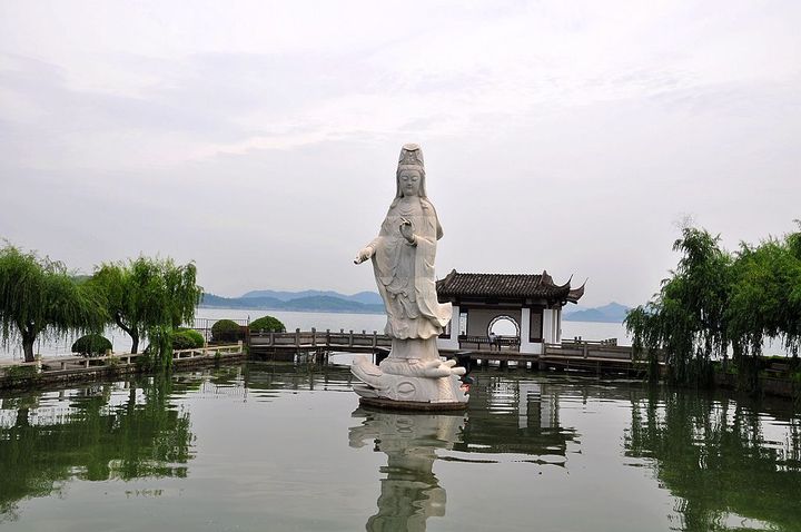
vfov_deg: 34.1
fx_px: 867
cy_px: 266
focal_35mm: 39
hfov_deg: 49.6
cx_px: 400
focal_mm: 26
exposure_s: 1/200
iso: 200
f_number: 14
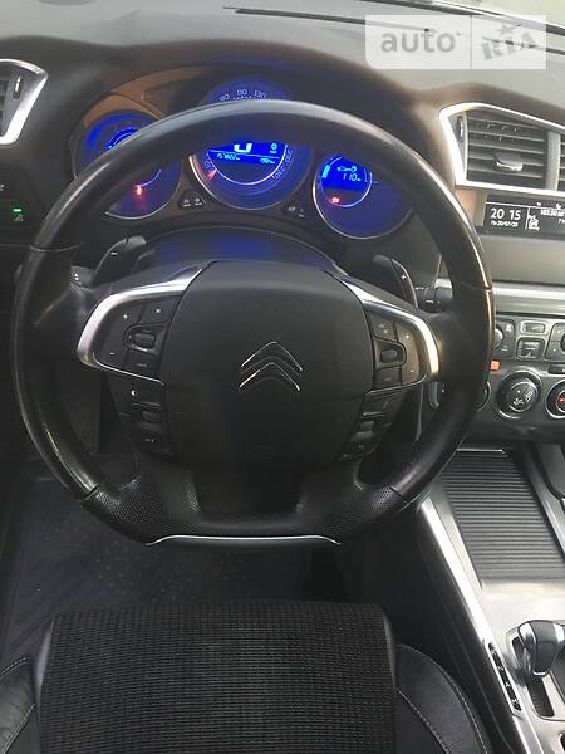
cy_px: 377
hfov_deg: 48.2
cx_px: 282
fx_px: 631
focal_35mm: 29
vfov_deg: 61.7
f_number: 2.2
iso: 100
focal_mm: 4.2
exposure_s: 1/8
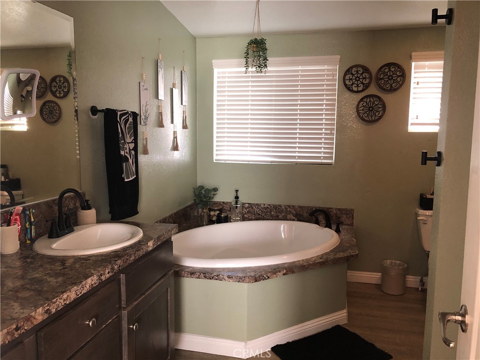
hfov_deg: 63.4
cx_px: 240
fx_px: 388
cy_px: 180
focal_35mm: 28
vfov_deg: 49.7
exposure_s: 1/15
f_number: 1.8
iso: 64
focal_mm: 3.99
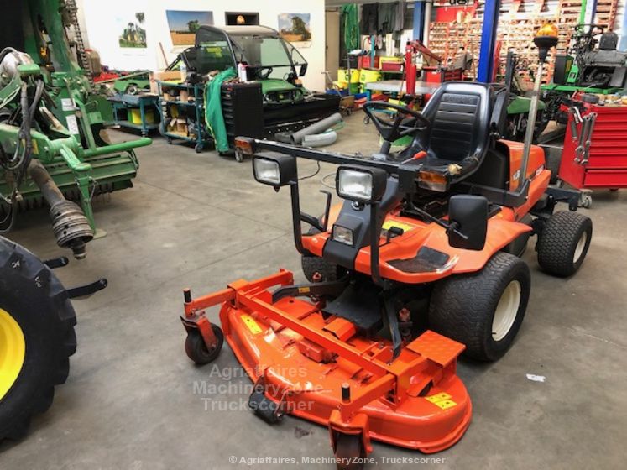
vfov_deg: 49.7
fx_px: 507
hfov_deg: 63.5
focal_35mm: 28
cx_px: 314
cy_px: 235
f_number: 1.8
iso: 40
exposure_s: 1/17
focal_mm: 3.99
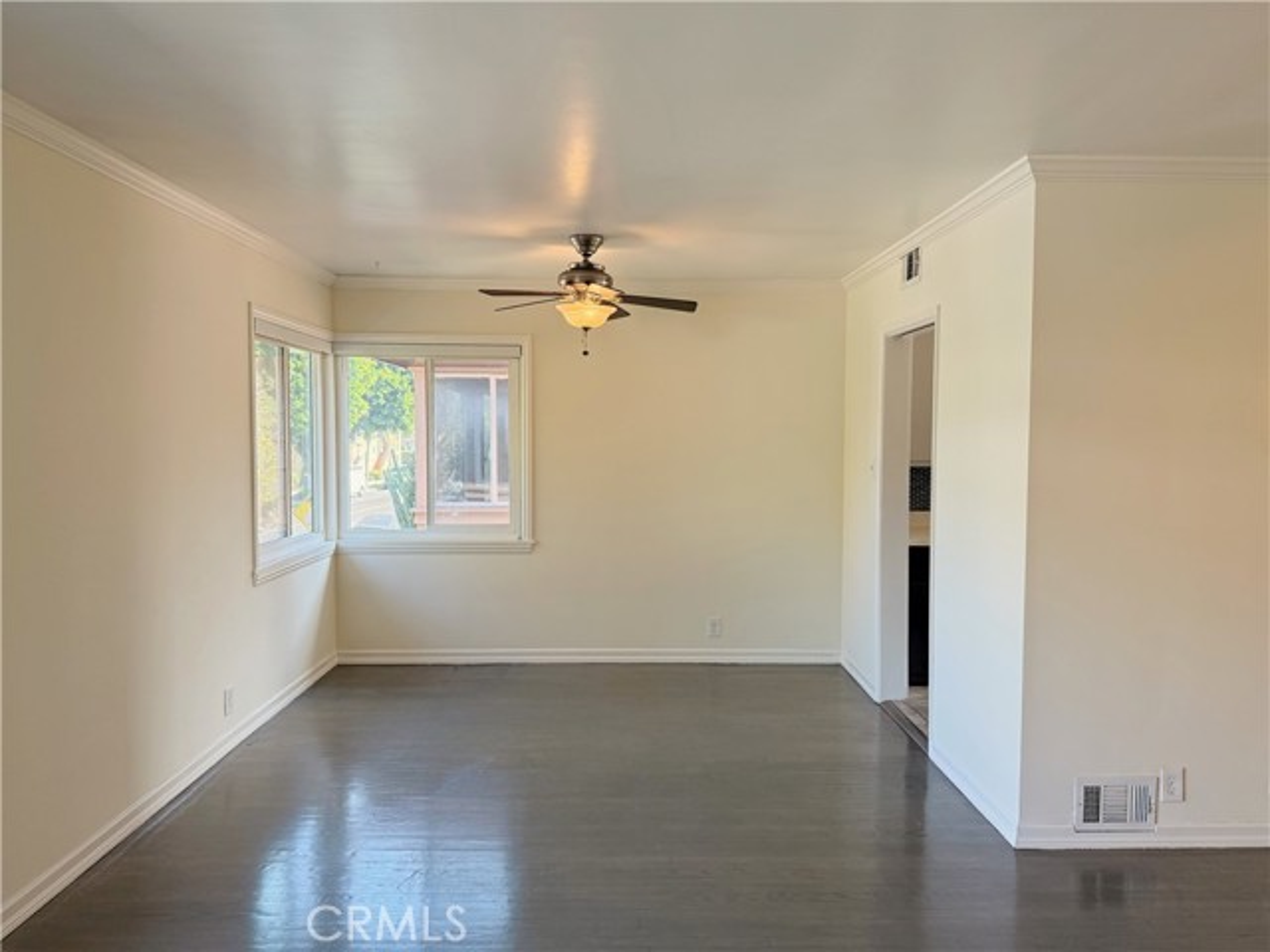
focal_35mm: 24
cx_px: 635
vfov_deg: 56.8
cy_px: 476
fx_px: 881
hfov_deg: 71.6
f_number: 1.78
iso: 160
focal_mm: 6.76
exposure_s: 1/234
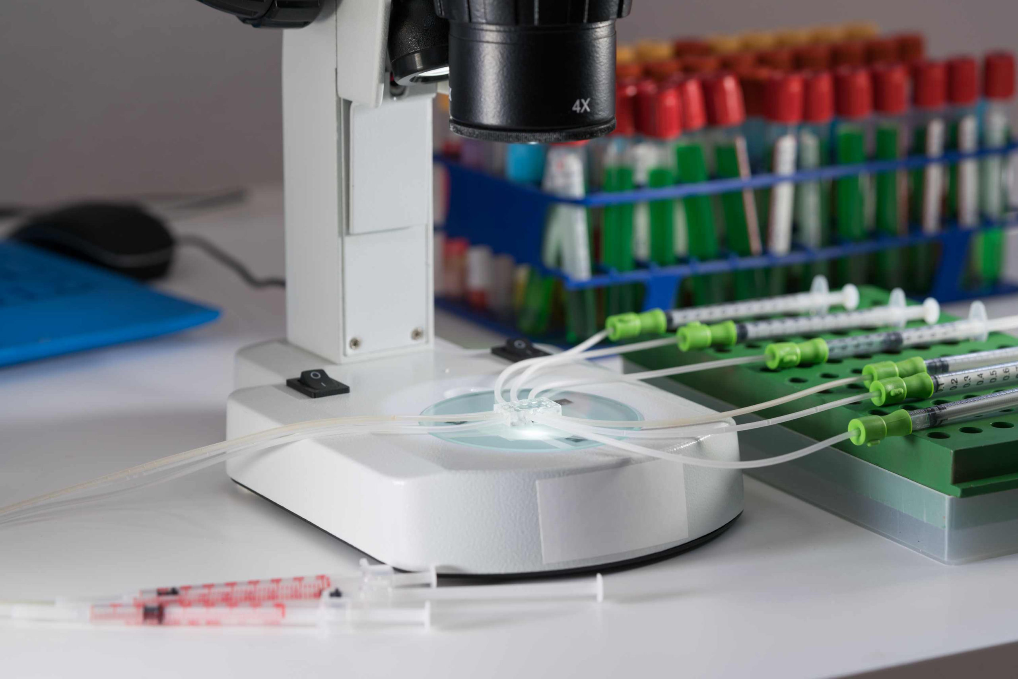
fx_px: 2545
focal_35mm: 90
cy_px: 340
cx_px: 509
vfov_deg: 15.2
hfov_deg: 22.6
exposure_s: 1/90
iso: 100
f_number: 4.5
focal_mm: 90
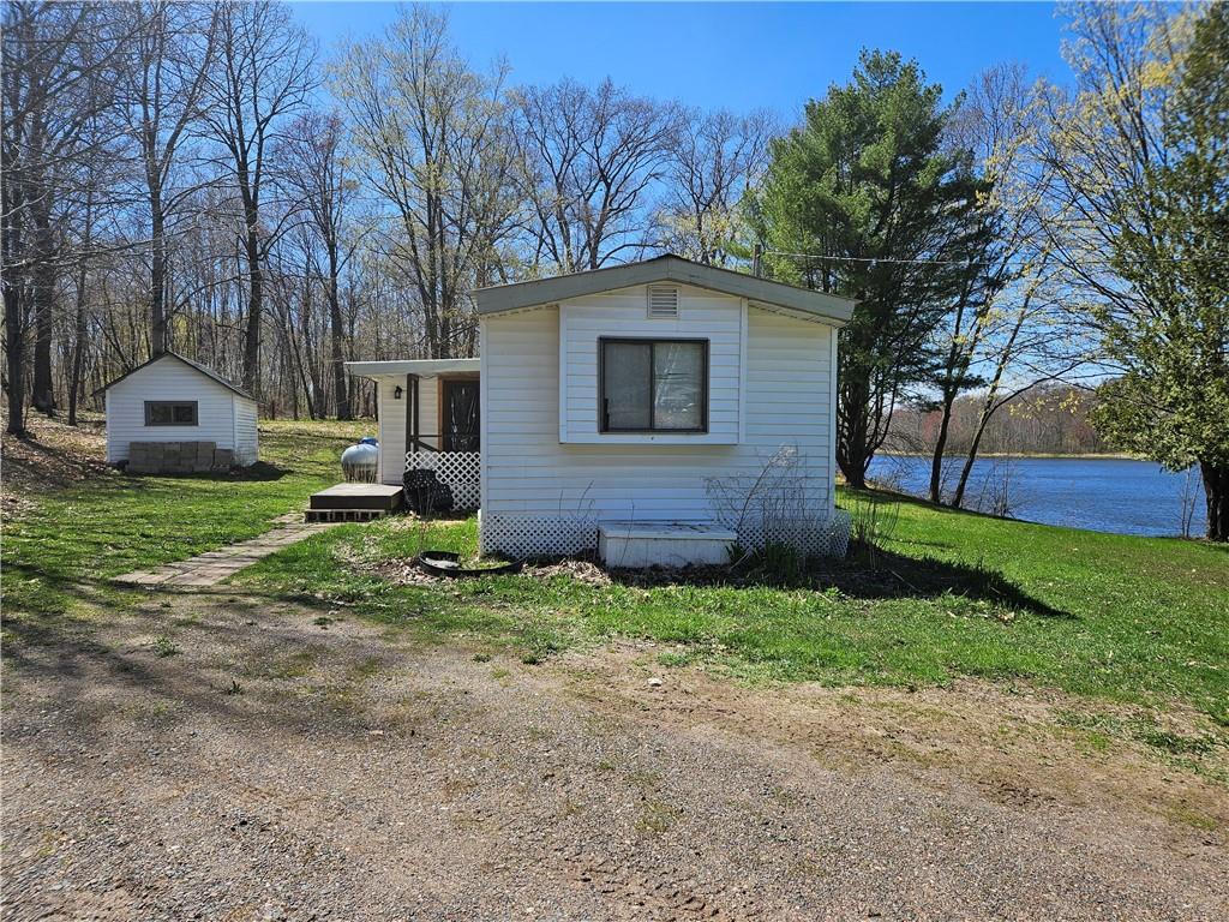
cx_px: 614
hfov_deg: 73.9
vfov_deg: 58.9
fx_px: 817
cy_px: 461
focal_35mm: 23
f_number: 1.8
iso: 25
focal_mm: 5.4
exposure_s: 1/1248
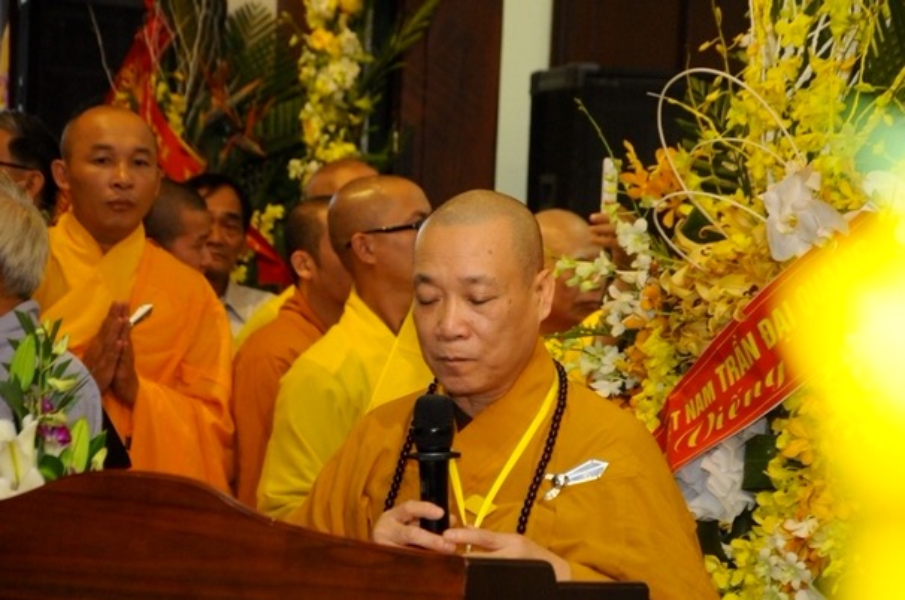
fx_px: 3388
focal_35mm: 135
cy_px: 300
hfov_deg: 15.2
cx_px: 452
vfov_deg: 10.1
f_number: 5.6
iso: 1250
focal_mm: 90
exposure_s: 1/50
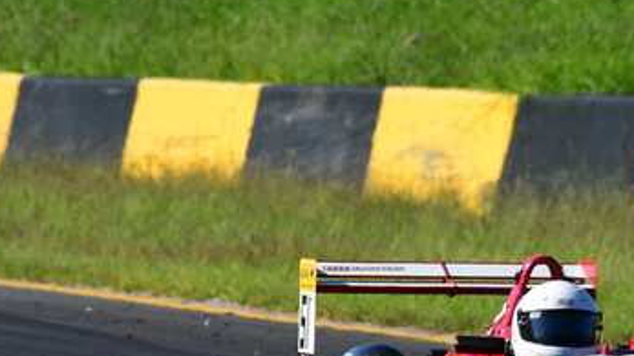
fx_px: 27429
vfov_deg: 0.7
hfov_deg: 1.3
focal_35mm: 1632
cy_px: 316
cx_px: 473
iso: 500
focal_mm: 450
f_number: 13
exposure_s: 1/640
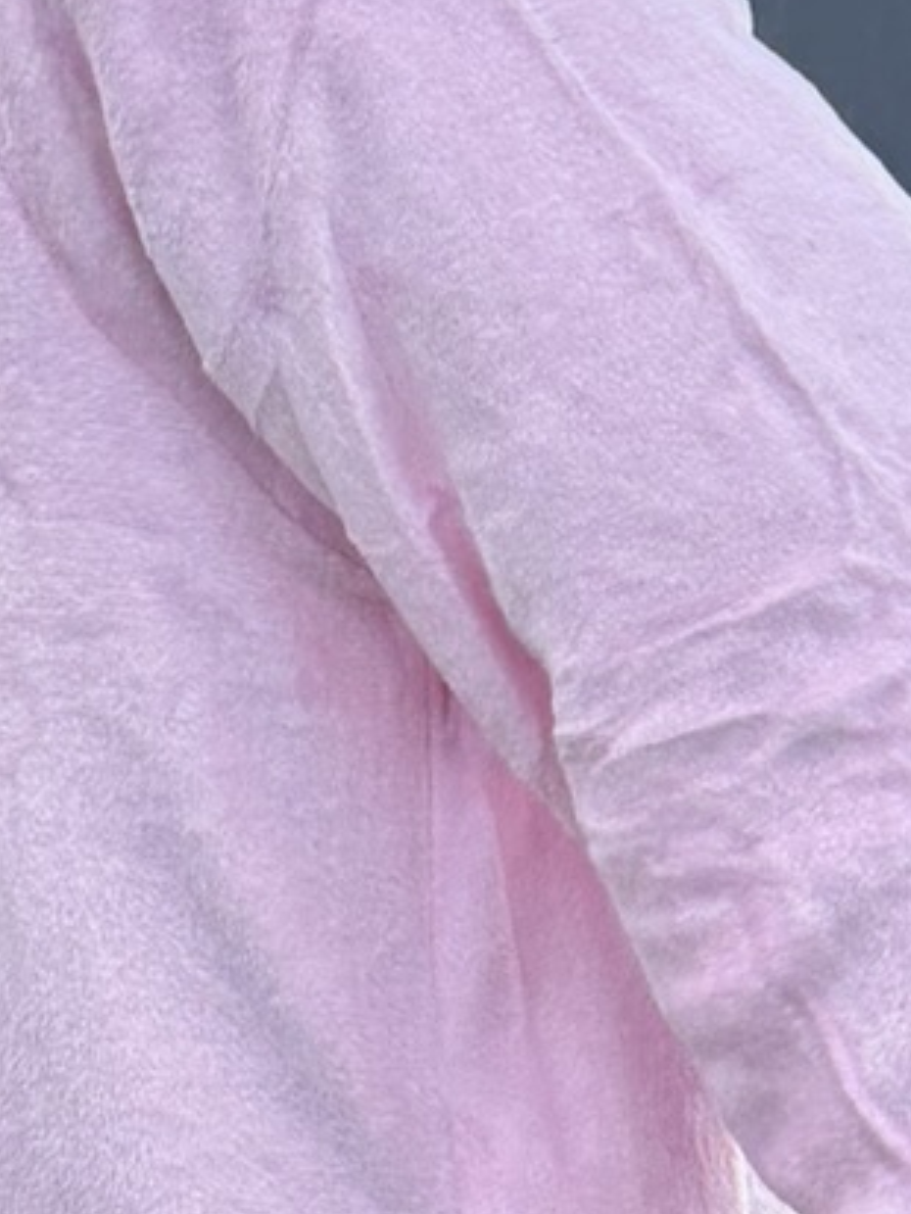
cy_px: 620
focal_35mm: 119
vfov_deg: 16.5
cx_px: -858
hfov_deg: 11.4
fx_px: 4174
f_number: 1.78
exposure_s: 1/2703
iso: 100
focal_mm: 6.76
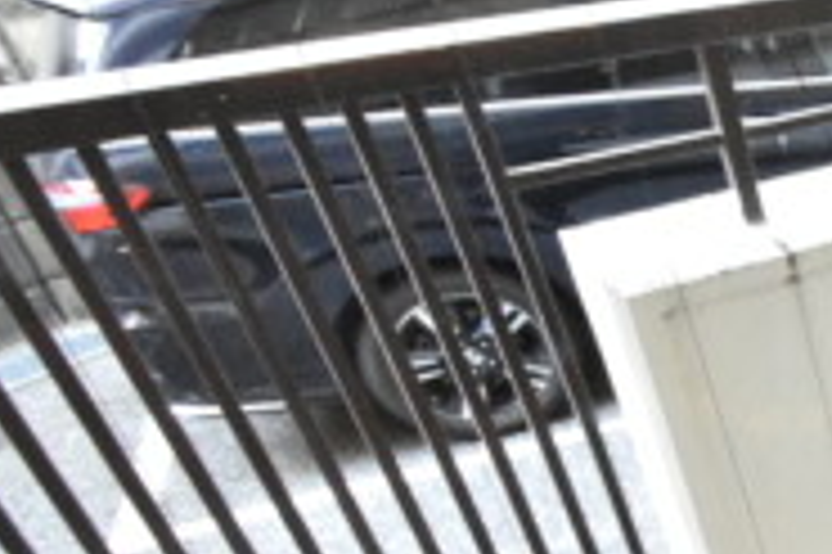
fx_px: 1201
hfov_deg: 24.6
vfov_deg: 25.1
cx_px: 1372
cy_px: 511
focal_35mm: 52
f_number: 7.1
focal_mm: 10
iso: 6400
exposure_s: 1/200
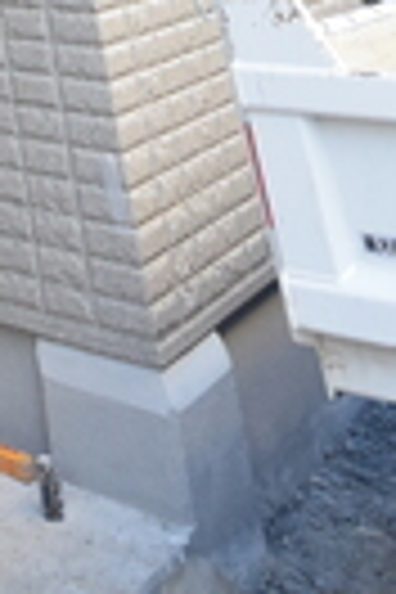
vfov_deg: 17.2
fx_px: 957
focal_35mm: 58
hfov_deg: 18.0
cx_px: -340
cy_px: -706
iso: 1600
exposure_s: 1/125
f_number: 5.6
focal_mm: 8
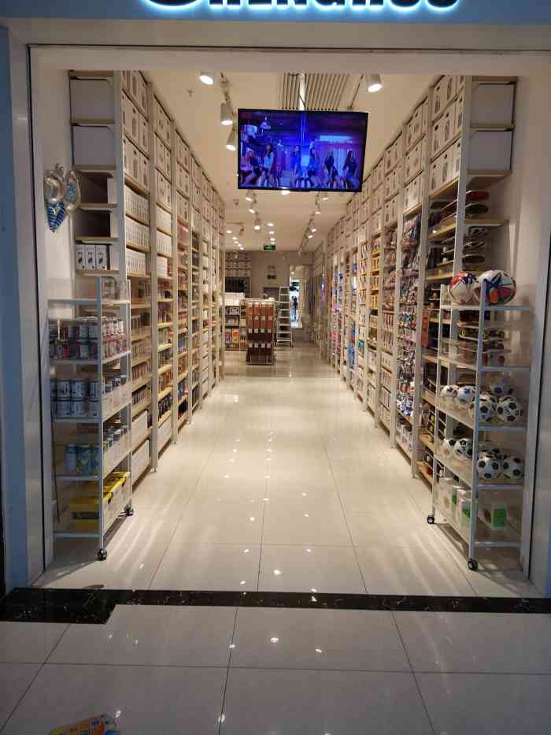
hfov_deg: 51.4
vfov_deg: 65.3
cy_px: 368
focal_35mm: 27
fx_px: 573
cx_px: 276
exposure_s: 1/100
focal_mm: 3.95
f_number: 1.8
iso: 64
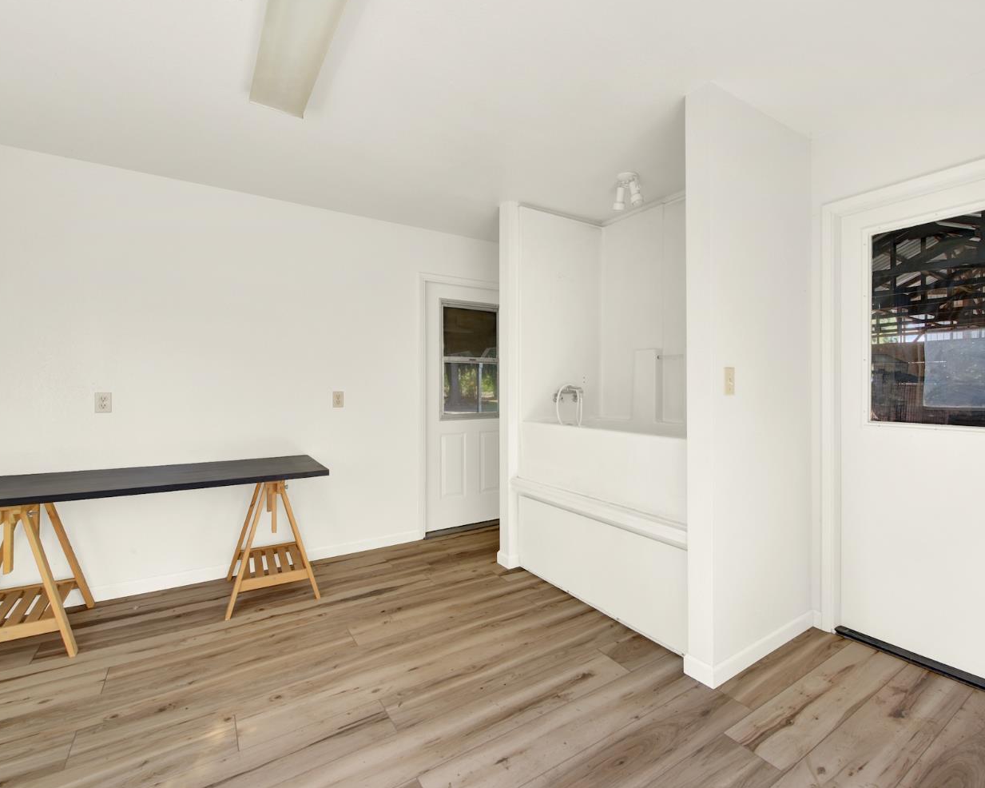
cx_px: 562
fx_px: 466
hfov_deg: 92.5
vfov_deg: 80.4
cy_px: 390
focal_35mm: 16
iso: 100
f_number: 14
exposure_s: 1/10
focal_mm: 14
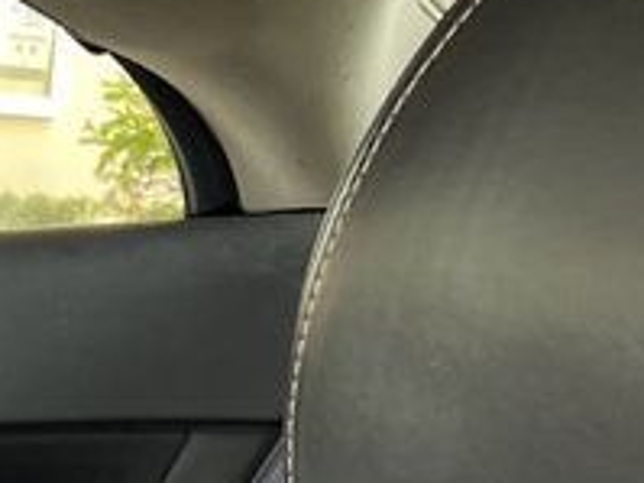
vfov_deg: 9.8
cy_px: 1144
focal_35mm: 134
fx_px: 2491
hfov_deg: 14.1
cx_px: -217
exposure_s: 1/121
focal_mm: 5.7
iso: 100
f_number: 1.5
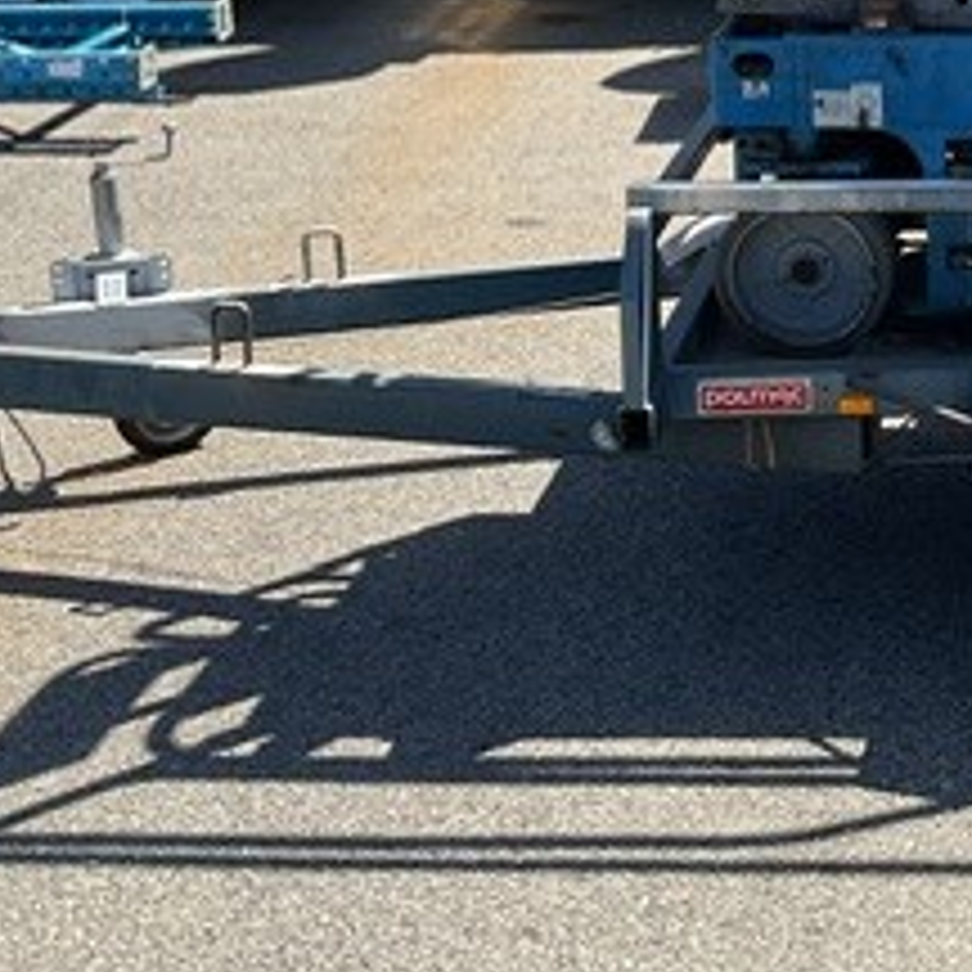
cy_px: 18
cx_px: 1125
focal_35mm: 76
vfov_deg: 22.0
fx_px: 2414
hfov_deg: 21.4
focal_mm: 3
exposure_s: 1/792
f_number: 1.8
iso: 16
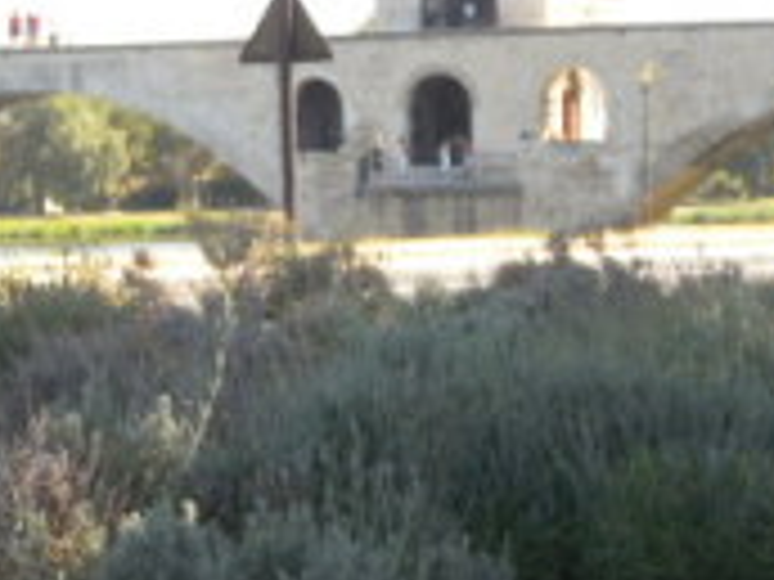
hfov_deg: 14.4
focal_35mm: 134
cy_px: 393
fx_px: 2996
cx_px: -50
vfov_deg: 11.1
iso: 100
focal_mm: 8.3
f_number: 3.4
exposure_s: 1/200
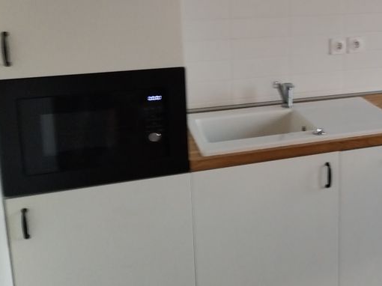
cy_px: 65
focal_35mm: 51
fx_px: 563
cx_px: 333
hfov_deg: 35.6
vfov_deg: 28.1
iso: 655
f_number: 1.8
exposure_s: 1/33.3
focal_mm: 4.75
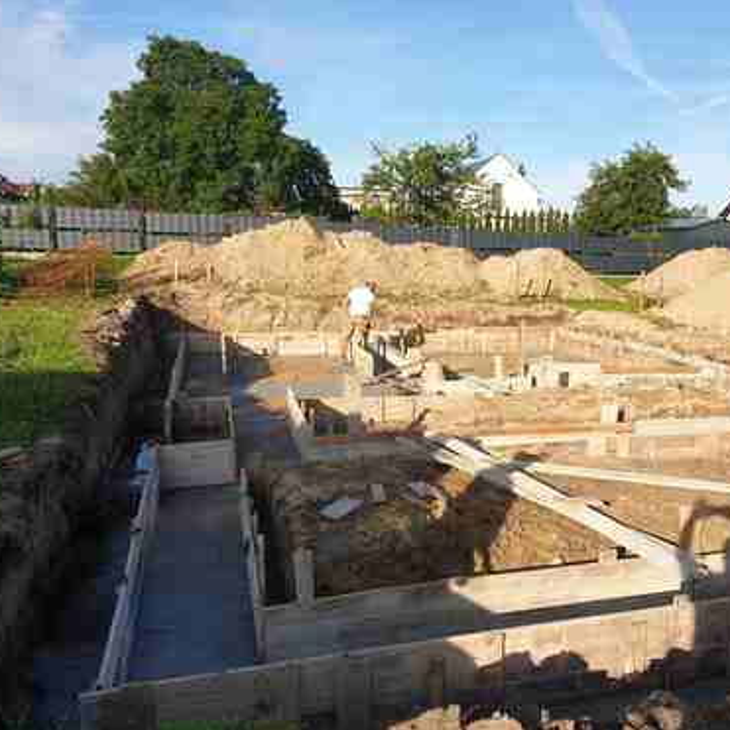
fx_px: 740
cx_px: 462
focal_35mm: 31
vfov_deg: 52.5
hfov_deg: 51.9
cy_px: 365
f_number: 2.4
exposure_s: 1/950
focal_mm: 4.3
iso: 50
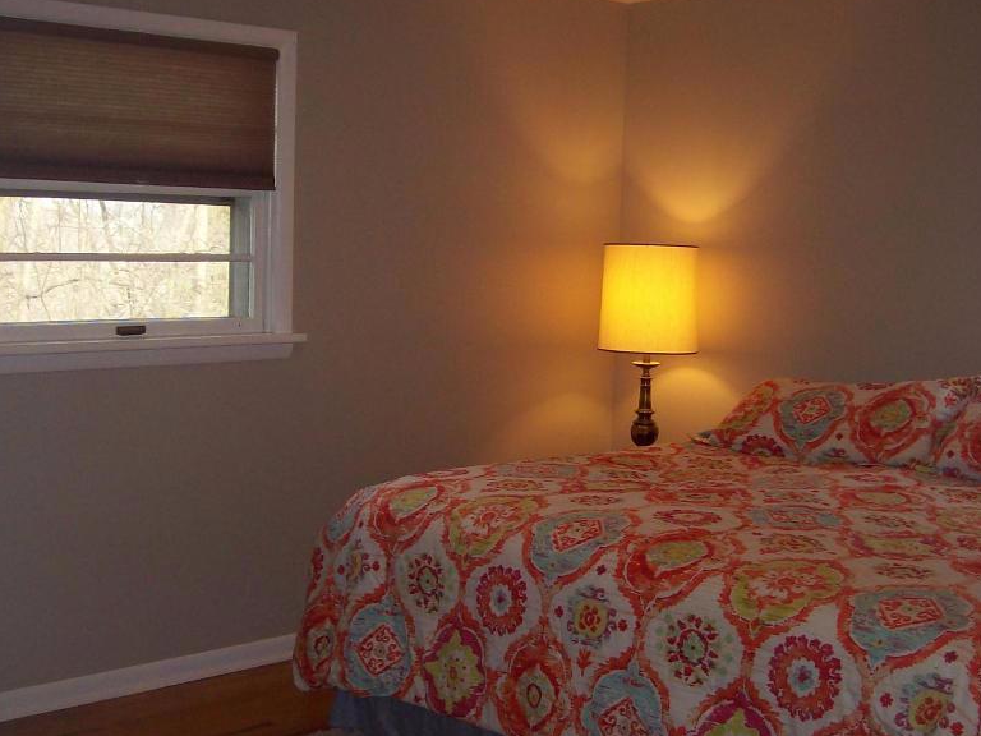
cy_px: 411
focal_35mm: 48
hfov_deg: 39.7
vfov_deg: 30.2
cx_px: 487
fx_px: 1360
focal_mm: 6
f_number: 2.7
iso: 80
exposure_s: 1/64
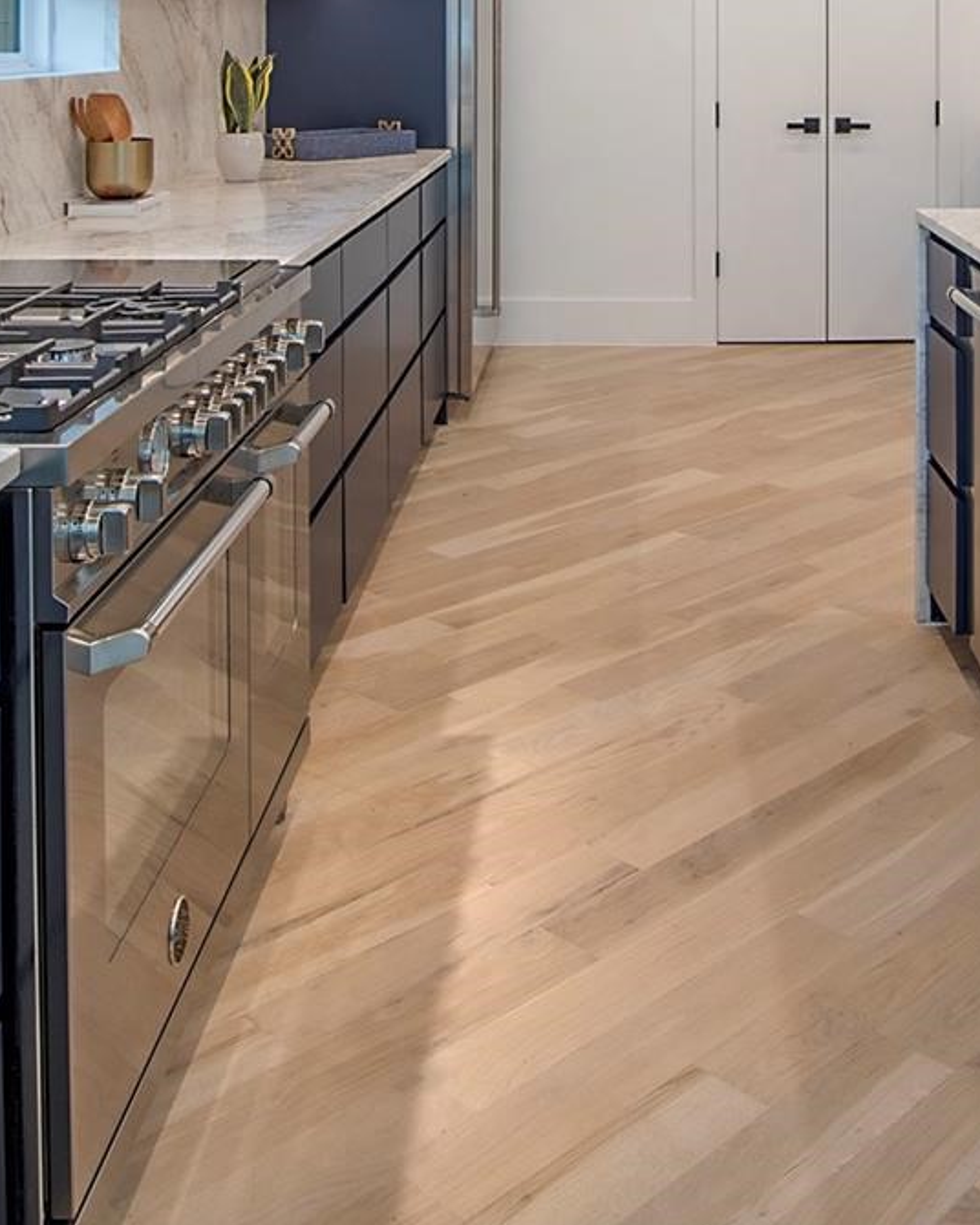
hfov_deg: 34.4
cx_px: 682
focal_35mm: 43
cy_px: 29
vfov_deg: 38.6
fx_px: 1559
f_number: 7.1
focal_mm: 10
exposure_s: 1/30
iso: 100
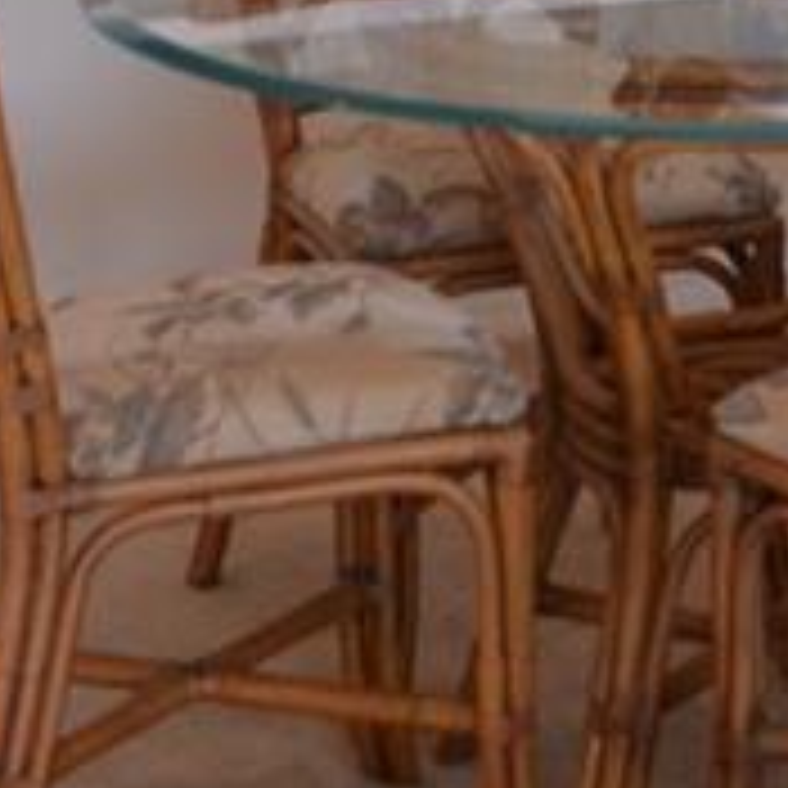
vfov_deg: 7.1
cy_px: -693
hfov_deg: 7.4
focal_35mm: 238
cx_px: 509
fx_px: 6130
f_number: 4.8
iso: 400
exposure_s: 1/25
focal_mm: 32
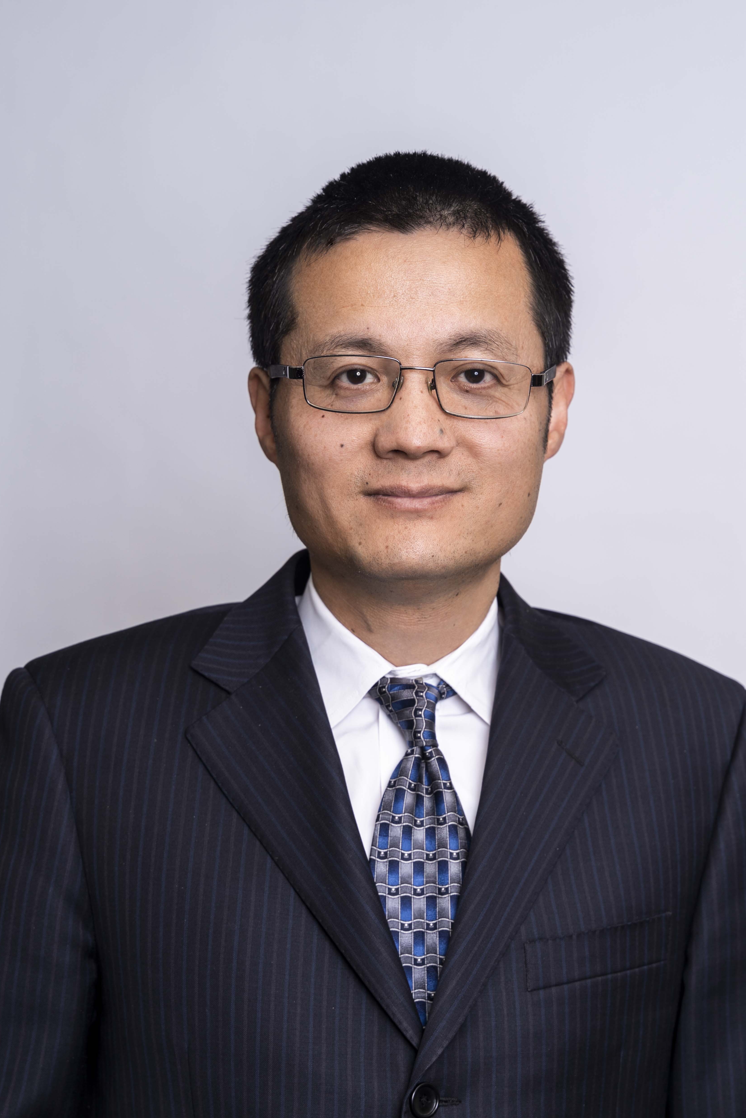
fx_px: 2362
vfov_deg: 26.6
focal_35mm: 76
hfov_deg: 17.9
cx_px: 368
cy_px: 599
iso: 100
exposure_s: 1/125
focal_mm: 63
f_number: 5.6
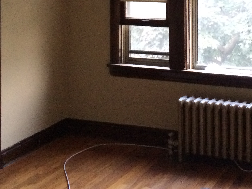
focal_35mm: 76
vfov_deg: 18.5
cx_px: 162
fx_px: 553
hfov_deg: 25.6
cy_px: -30
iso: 320
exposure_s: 1/30
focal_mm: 4.15
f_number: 2.2
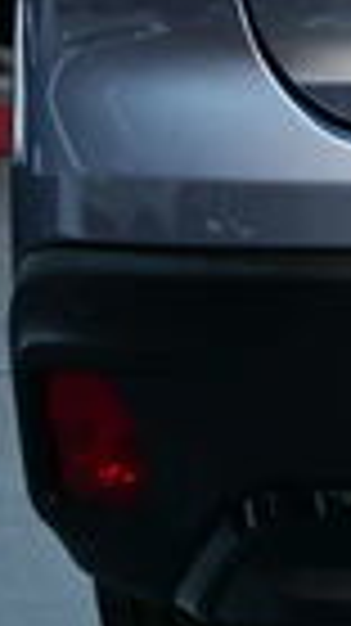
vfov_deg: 11.6
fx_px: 3058
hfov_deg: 6.1
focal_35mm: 184
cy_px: 43
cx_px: 1012
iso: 160
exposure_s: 1/40
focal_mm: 26.5
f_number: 4.5
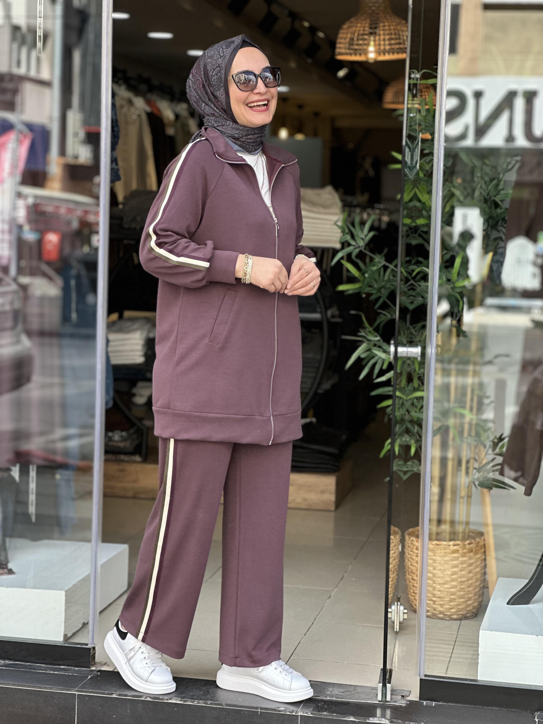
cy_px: 362
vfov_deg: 25.3
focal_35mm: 77
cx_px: 272
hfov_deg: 19.1
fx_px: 1610
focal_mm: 9
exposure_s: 1/121
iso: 32
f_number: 2.8
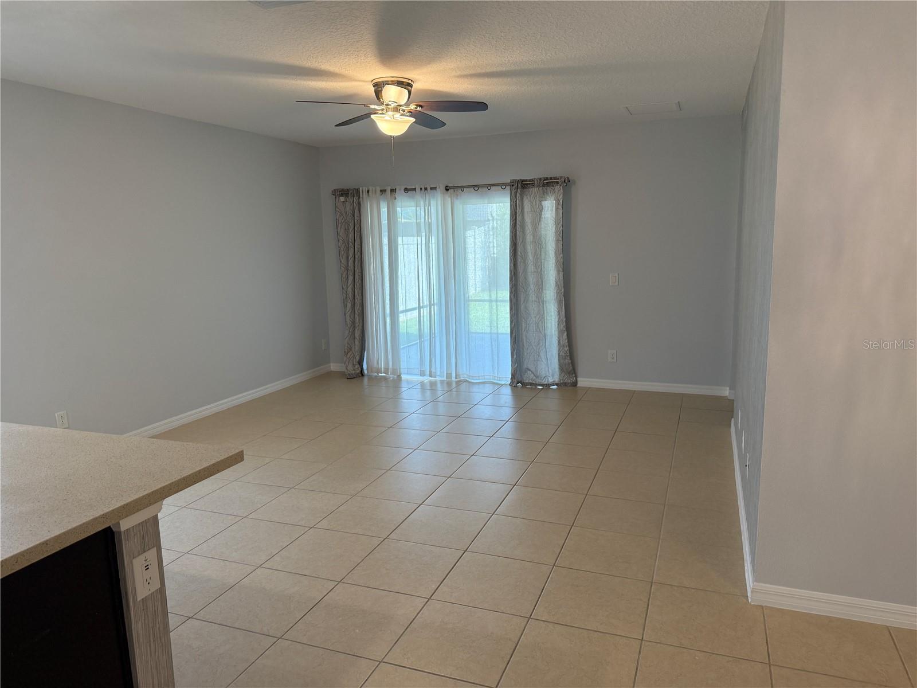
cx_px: 458
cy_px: 344
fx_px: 636
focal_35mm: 24
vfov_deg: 56.8
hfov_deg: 71.6
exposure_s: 1/127
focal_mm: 6.76
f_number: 1.78
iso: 200
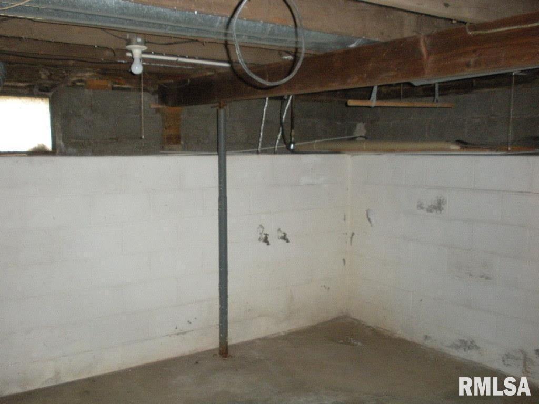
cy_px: 202
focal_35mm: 36
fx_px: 561
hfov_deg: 51.4
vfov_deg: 39.7
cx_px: 270
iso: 600
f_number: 3.5
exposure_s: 1/60
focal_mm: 6.3
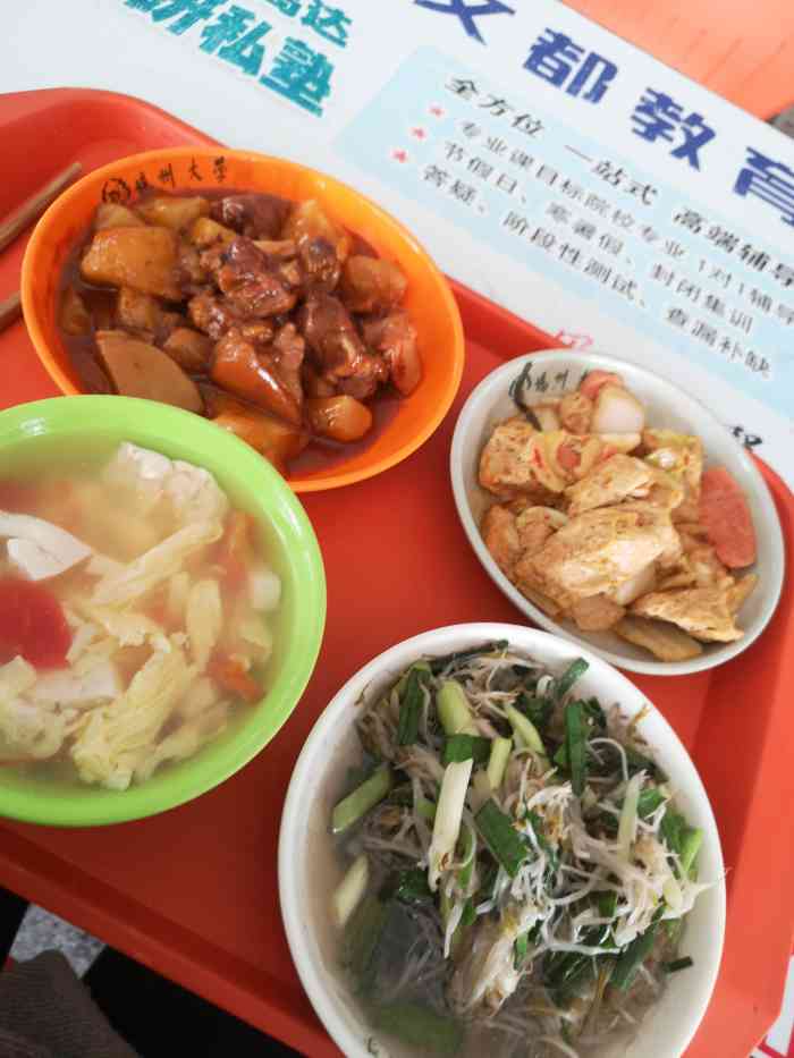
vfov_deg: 65.3
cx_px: 397
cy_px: 529
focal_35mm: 27
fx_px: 826
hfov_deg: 51.4
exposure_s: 1/33.3
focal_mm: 3.95
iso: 160
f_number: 1.8
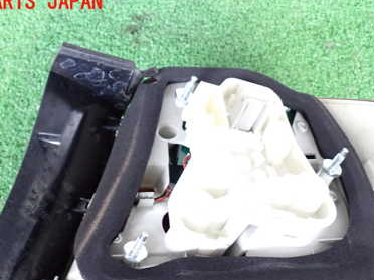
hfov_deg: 33.1
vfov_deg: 24.9
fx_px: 627
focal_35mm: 58
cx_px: 221
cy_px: 216
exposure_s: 1/30
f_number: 2.5
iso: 800
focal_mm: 6.37
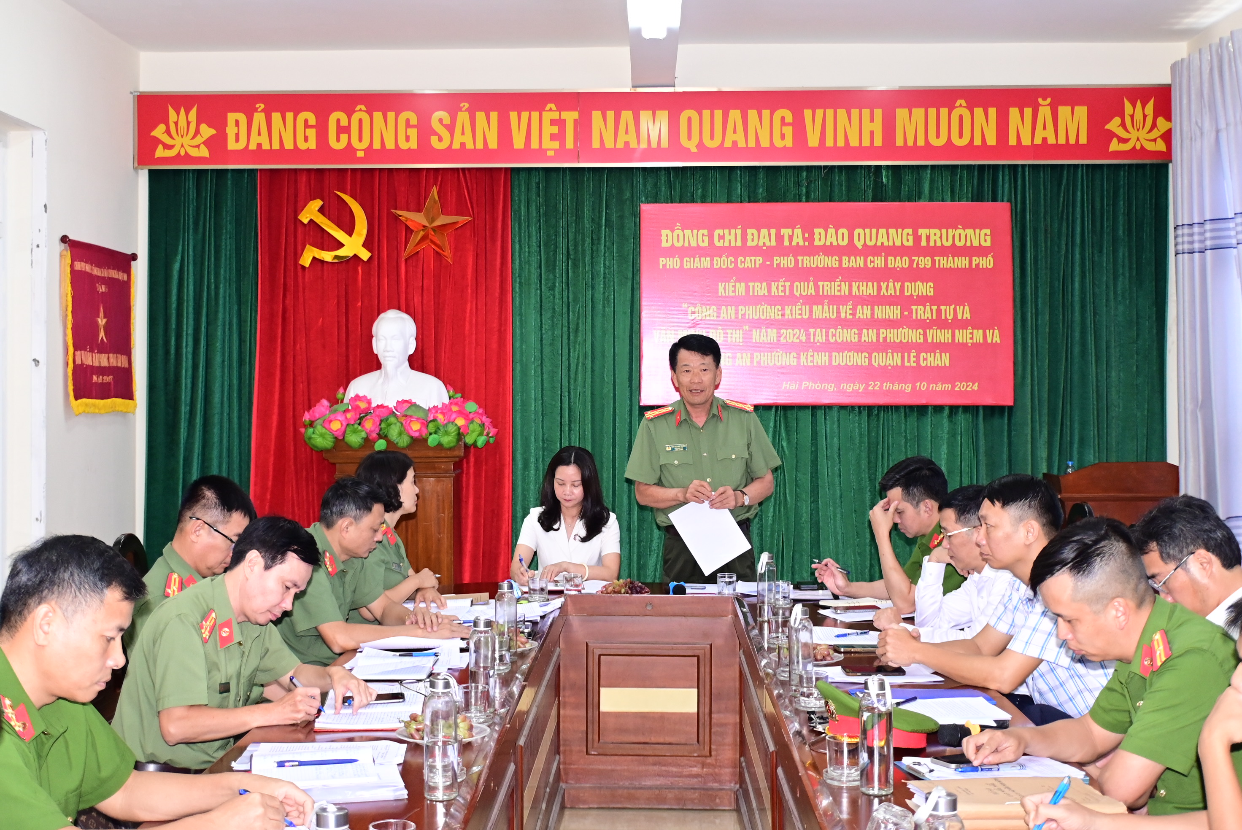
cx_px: 621
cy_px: 415
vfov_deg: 29.9
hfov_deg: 43.6
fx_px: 1554
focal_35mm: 45
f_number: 4
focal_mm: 30
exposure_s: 1/200
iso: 1600
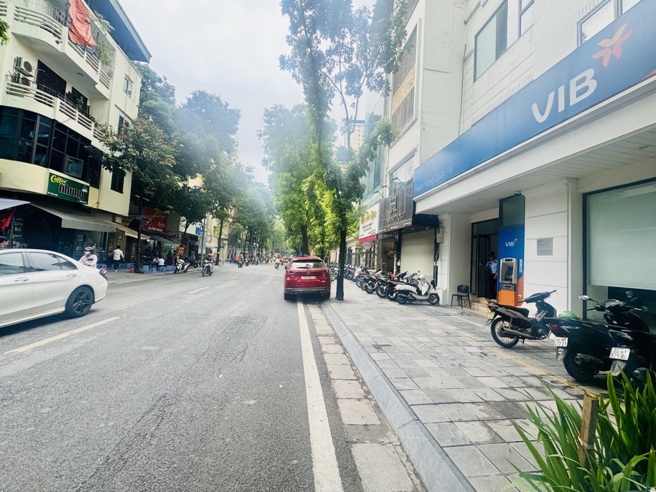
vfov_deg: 85.7
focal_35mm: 14
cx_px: 328
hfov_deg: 102.1
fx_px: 265
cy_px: 246
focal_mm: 2.22
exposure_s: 1/161
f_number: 2.2
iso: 40
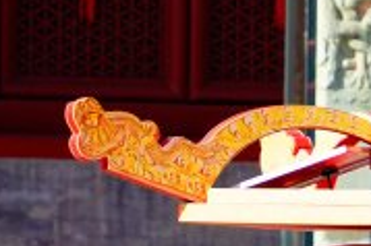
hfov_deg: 3.2
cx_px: 783
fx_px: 6610
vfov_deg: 2.1
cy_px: 448
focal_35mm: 642
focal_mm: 112
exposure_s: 1/640
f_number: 8
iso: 500
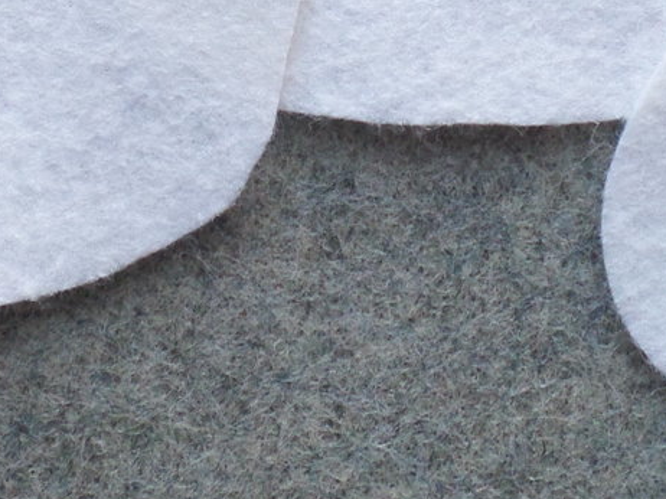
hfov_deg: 18.9
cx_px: 270
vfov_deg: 13.5
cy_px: -234
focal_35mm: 104
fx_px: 2000
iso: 80
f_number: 2.5
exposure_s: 1/30
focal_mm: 4.5
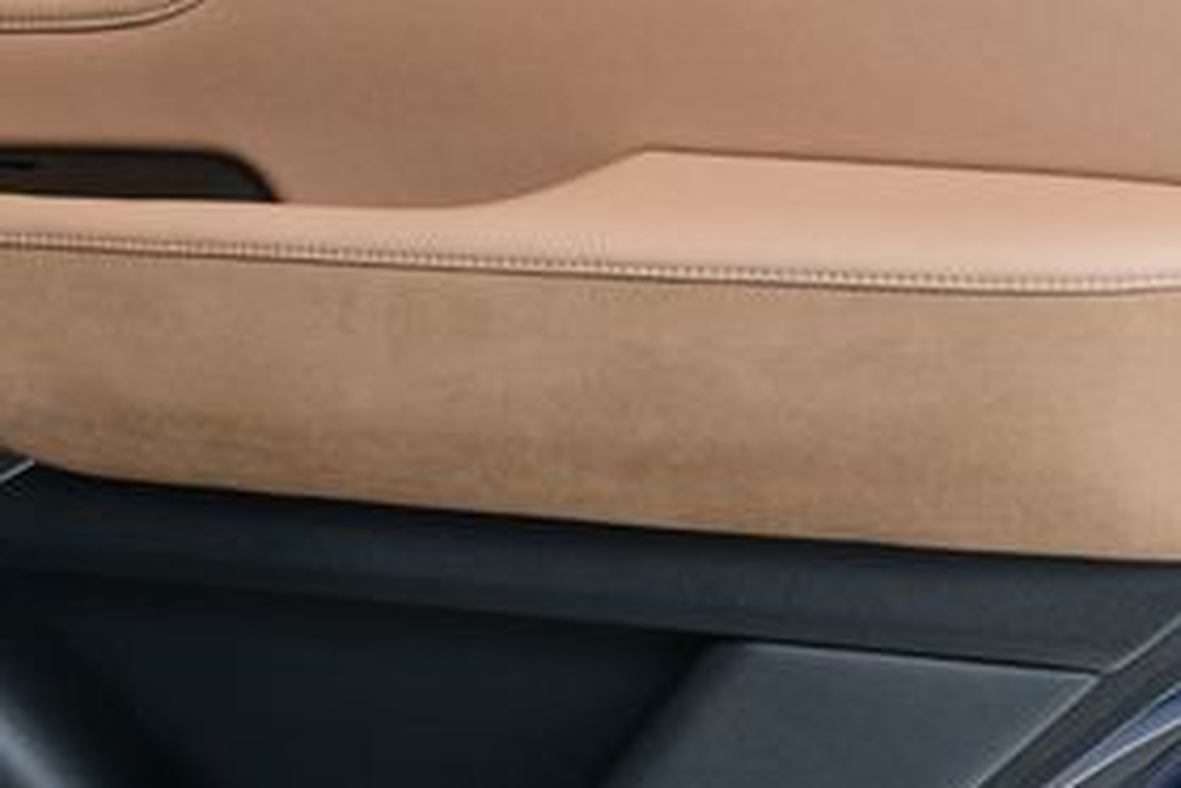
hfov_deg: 32.3
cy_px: 356
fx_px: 2034
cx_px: 474
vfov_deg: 21.9
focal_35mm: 62
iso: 100
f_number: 7.1
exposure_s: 1/160
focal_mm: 18
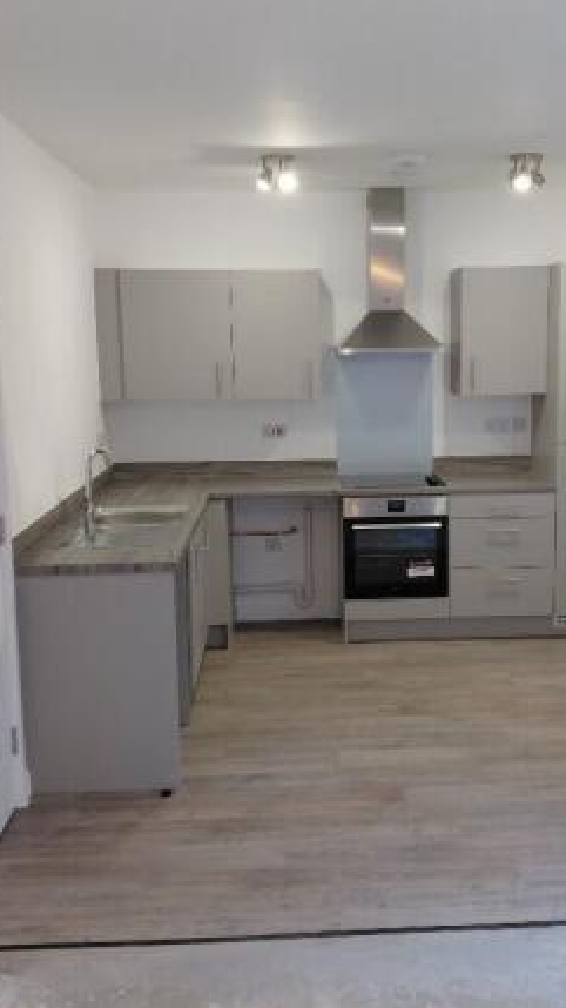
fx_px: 988
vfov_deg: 54.0
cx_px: 330
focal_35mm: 37
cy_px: 499
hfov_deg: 31.9
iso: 125
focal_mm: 4.69
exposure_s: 1/50.1
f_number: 1.8
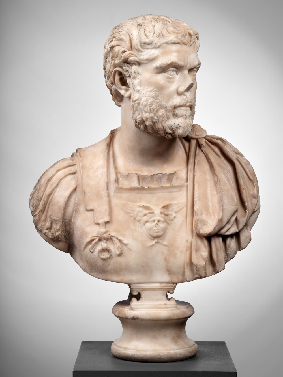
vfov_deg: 30.7
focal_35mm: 63
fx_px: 687
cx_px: 142
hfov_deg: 23.3
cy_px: 188
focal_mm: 80
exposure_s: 1/125
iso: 200
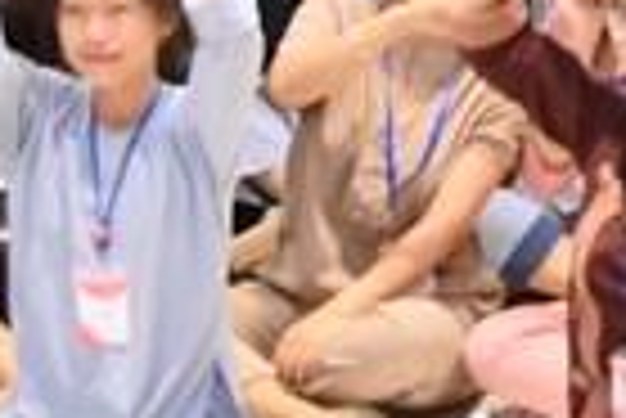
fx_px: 5692
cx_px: 1446
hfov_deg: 6.1
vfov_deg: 4.1
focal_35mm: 327
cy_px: -537
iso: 1250
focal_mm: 70
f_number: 3.5
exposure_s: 1/100
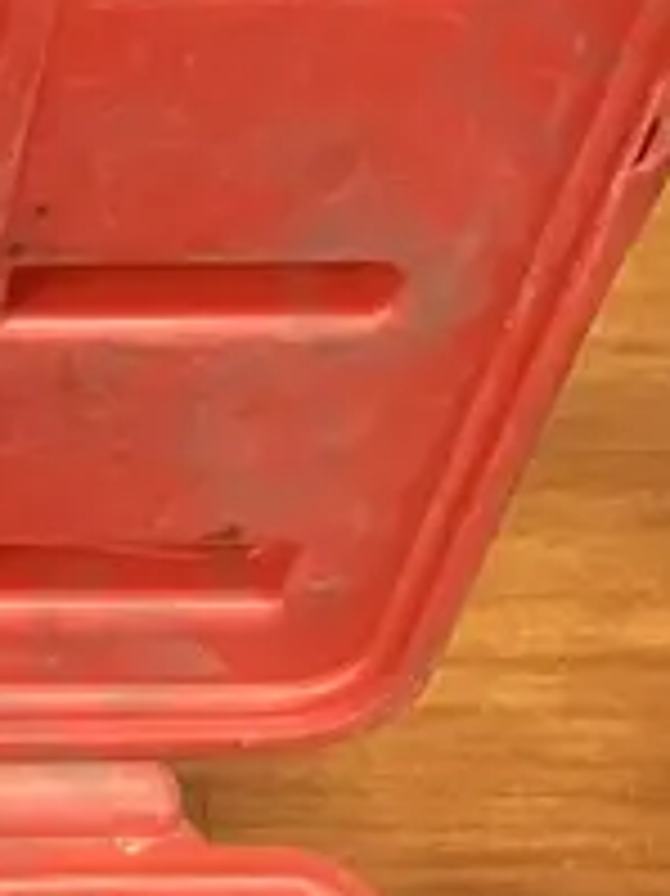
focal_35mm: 144
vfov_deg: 12.3
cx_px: -706
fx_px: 3720
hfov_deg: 9.6
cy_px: 1720
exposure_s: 1/33
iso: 250
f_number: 1.8
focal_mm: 3.99
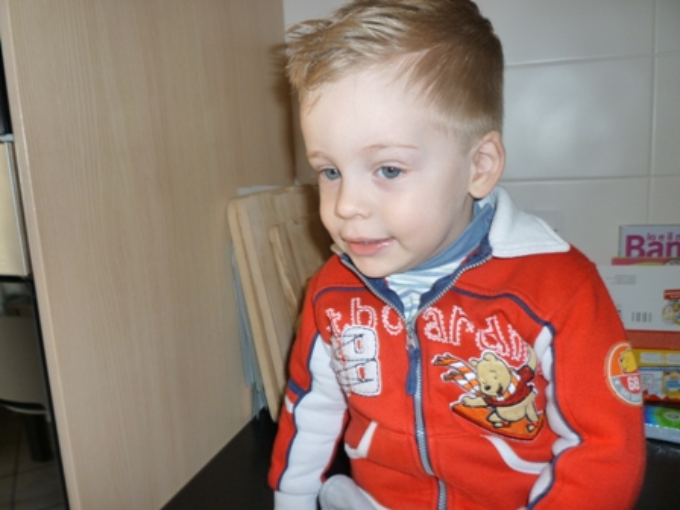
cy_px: 255
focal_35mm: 29
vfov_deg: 48.2
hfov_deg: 61.7
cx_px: 340
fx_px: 570
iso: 125
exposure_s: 1/30
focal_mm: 5.2
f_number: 3.3
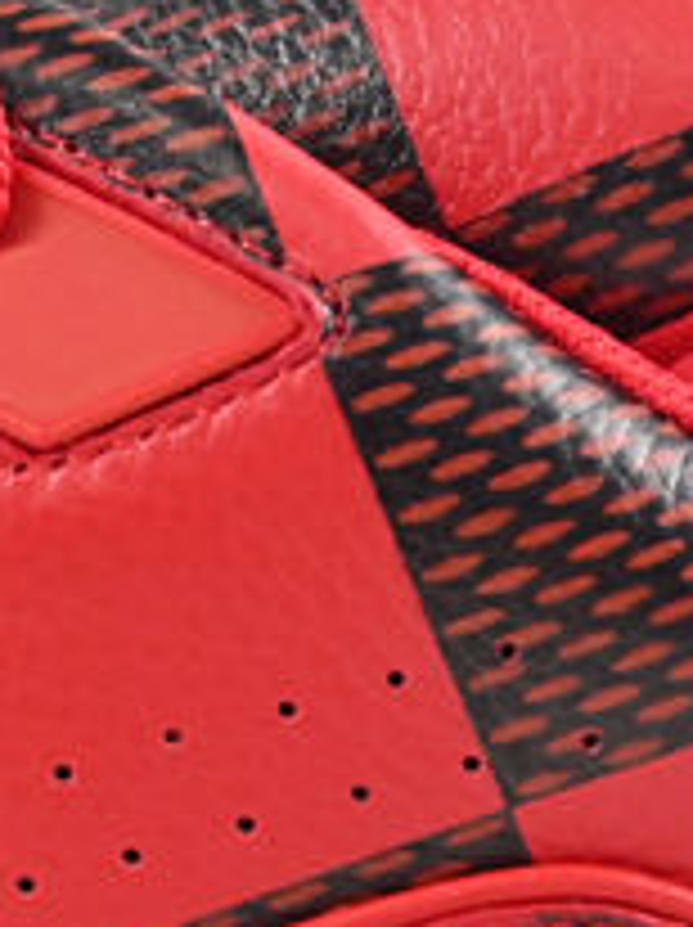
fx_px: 6521
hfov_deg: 6.0
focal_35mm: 244
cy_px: 562
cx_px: -369
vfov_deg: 8.1
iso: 640
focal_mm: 29
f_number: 4.8
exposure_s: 1/125
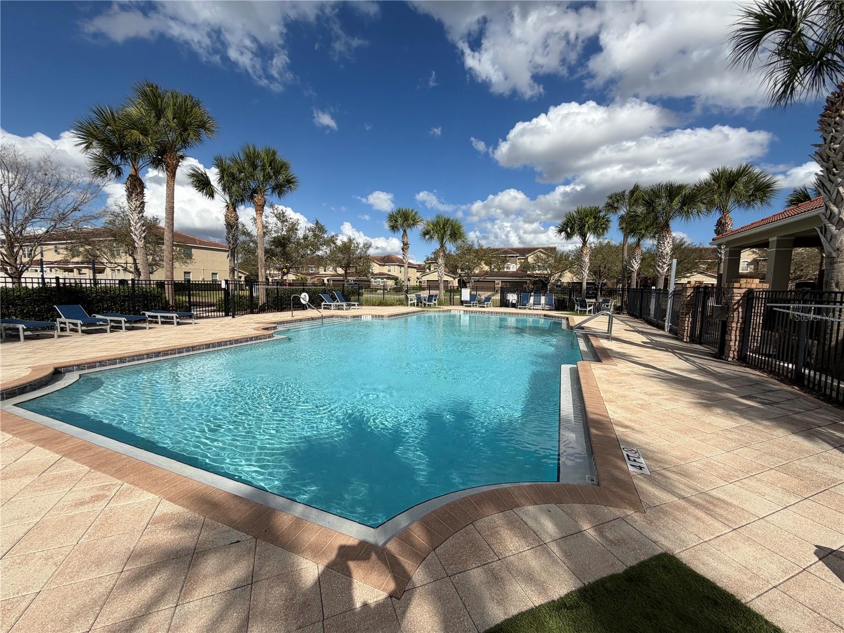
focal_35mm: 14
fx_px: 341
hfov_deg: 102.1
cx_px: 422
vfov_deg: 85.7
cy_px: 316
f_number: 2.2
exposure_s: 1/1399
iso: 20
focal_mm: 2.22
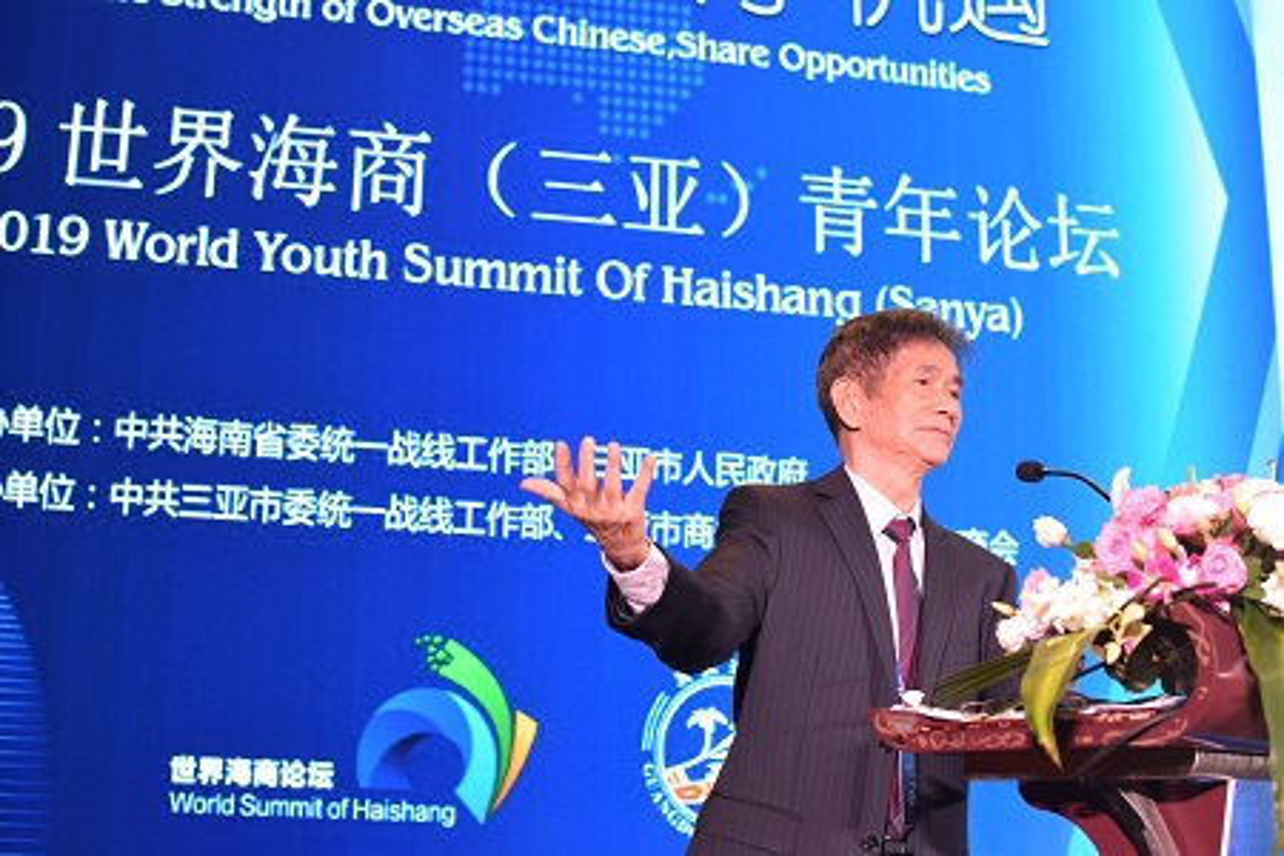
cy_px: 428
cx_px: 642
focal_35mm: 52
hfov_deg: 37.9
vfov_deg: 25.8
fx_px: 1872
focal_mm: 35
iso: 400
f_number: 4
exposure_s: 1/60
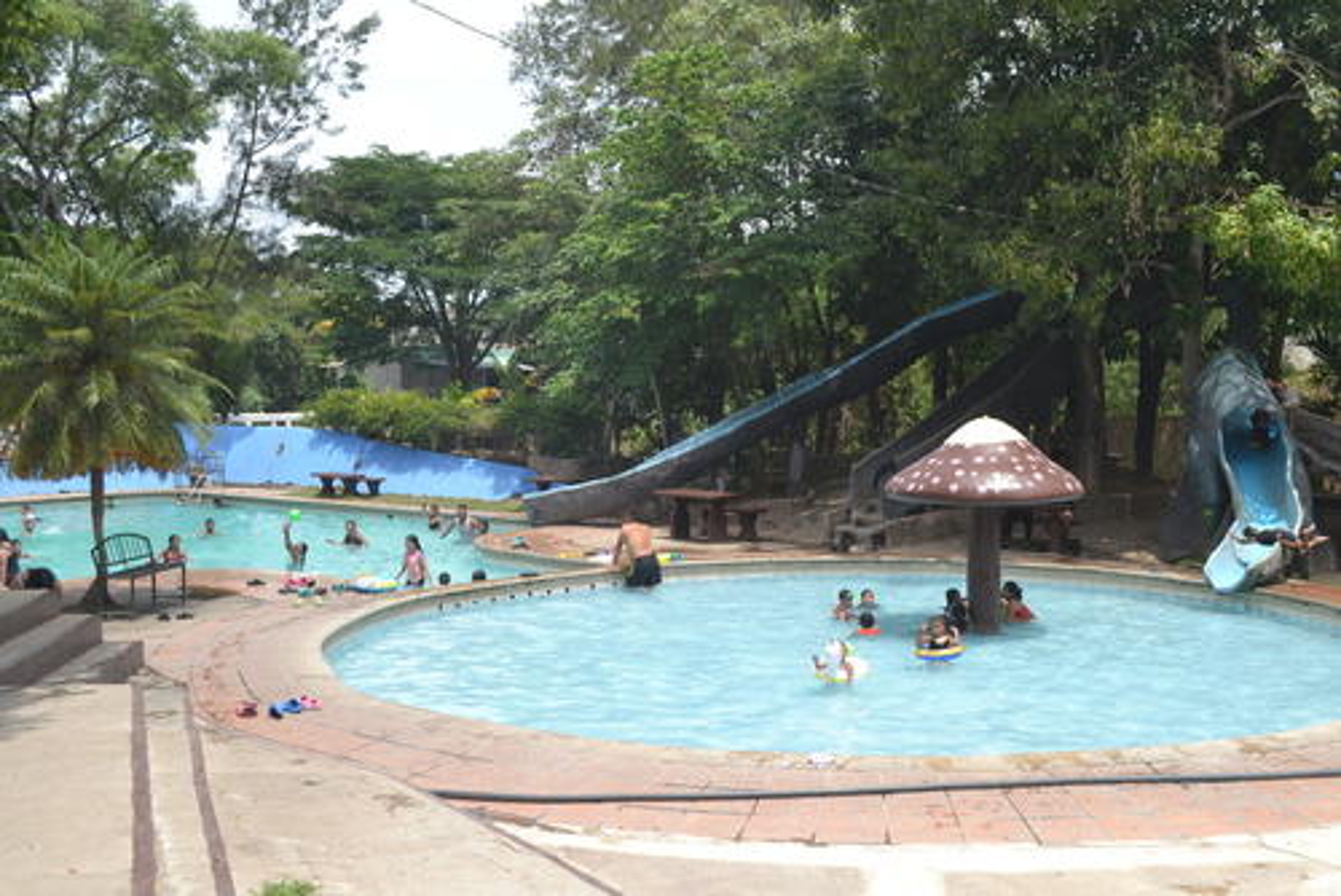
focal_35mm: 36
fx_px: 1342
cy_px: 448
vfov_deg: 36.9
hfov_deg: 53.1
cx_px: 670
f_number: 7.1
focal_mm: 24
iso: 100
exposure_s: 1/200
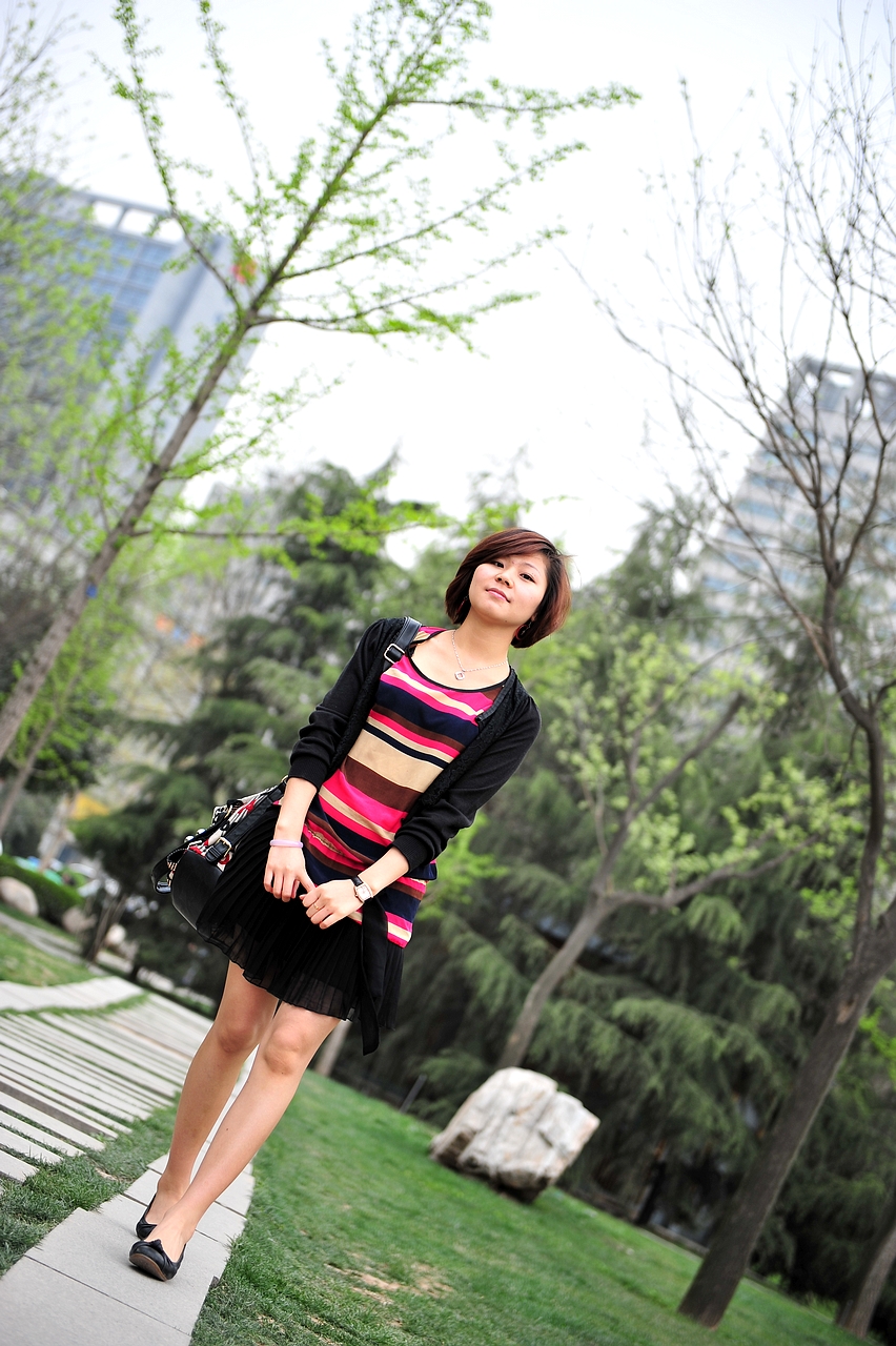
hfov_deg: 21.9
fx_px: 2317
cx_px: 448
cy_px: 673
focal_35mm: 62
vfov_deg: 32.4
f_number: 2.8
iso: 200
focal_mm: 62
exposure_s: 1/800
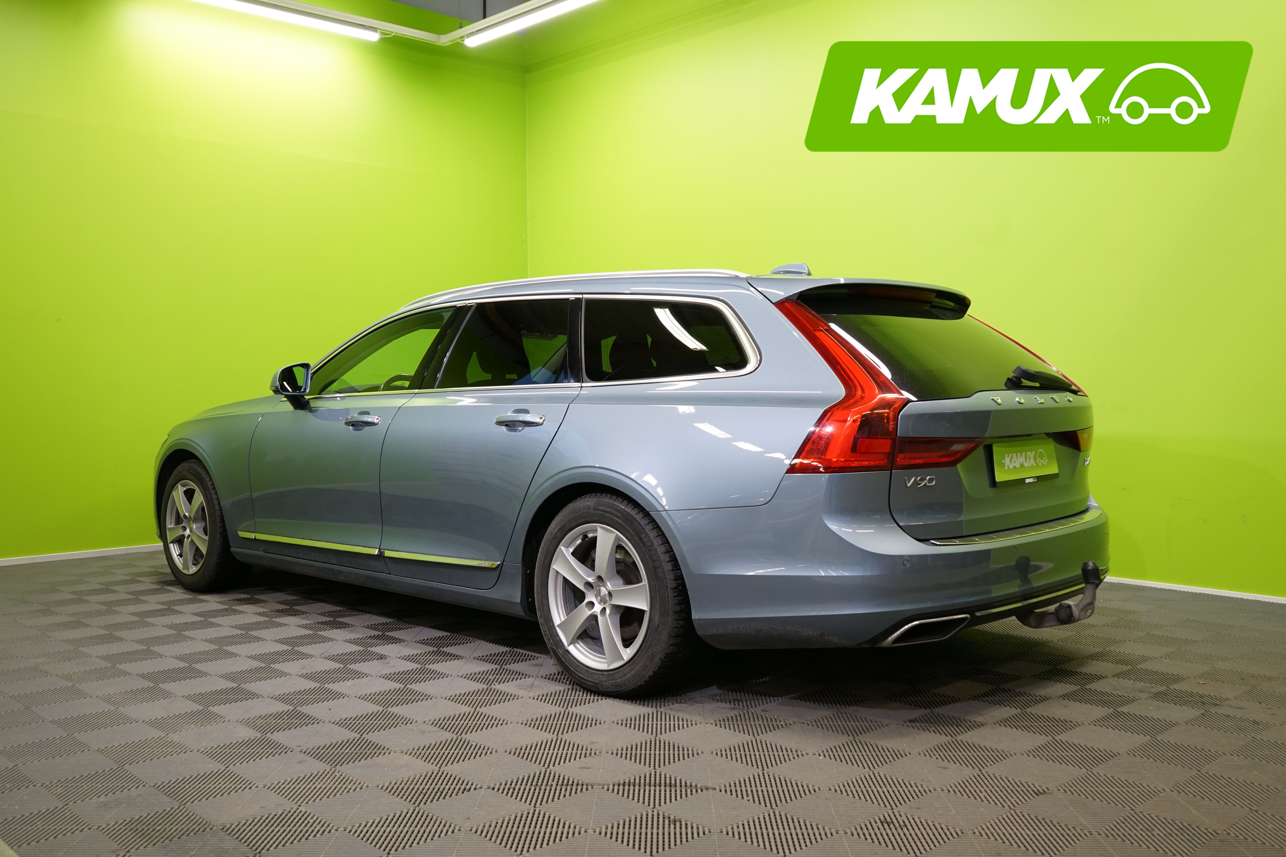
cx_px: 643
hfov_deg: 58.7
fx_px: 1143
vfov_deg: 41.1
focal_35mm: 32
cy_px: 428
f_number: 5.6
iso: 640
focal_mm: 32
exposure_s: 1/30
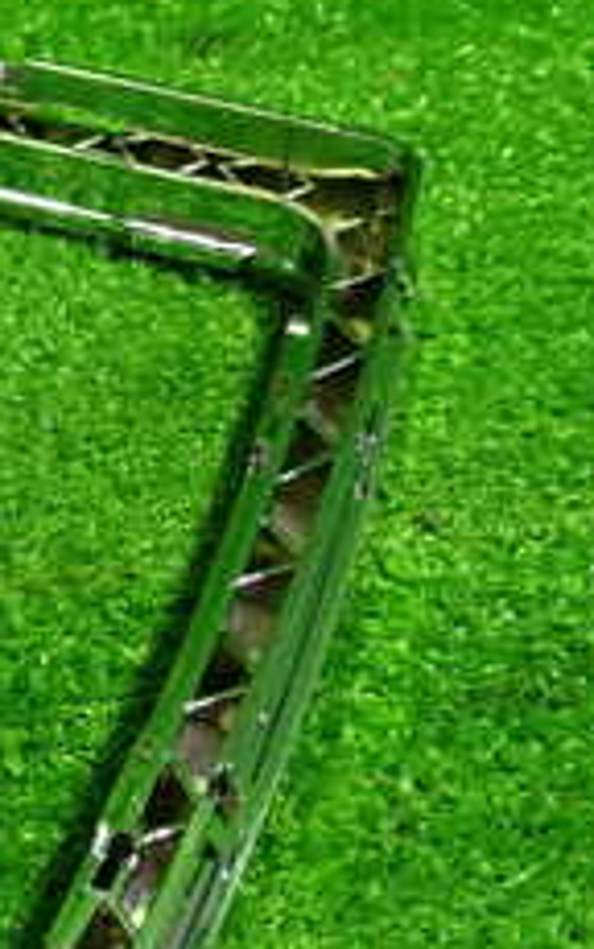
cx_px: -157
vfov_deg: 24.9
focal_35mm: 83
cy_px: 503
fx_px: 2147
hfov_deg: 15.1
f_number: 2.3
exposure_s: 1/30
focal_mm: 5.4
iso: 250
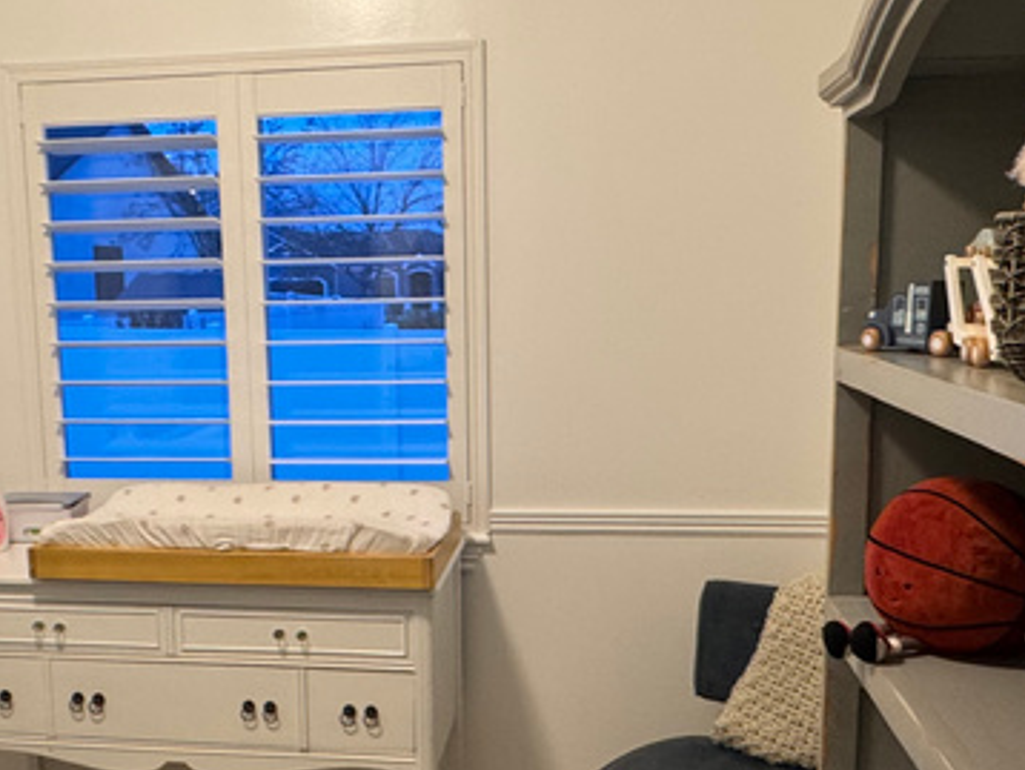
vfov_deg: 35.9
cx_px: 427
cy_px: 449
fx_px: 1185
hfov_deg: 46.6
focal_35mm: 40
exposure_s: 1/60
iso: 200
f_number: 2.2
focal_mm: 2.22
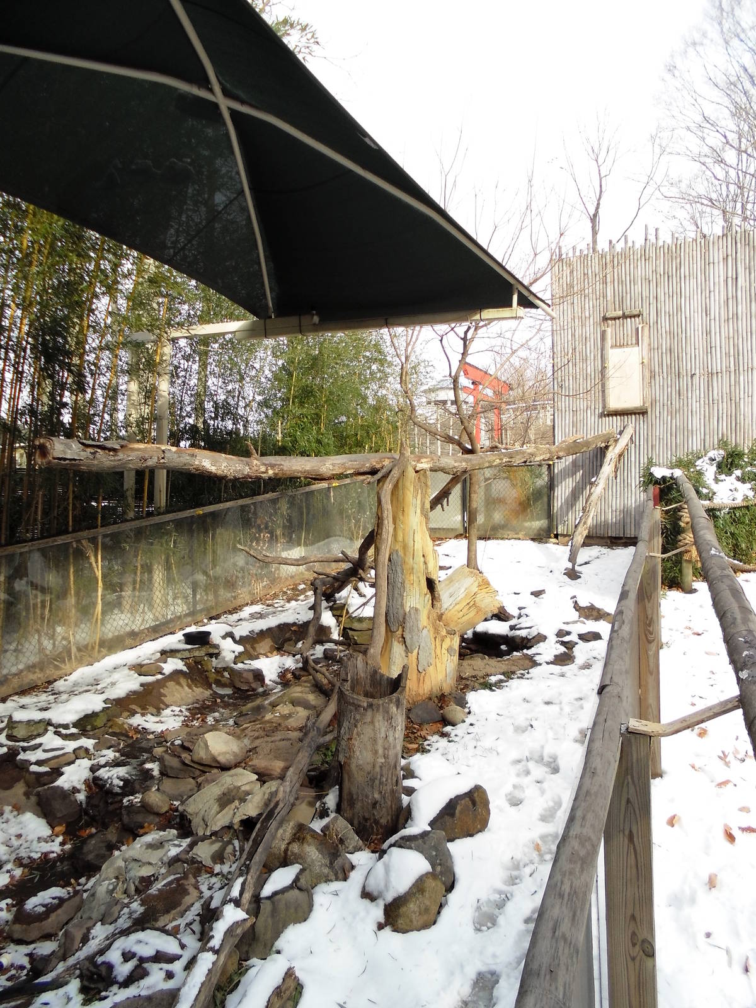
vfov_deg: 67.3
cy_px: 504
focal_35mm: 26
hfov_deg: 53.1
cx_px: 378
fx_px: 757
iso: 80
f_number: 3.5
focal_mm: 4.6
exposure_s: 1/250
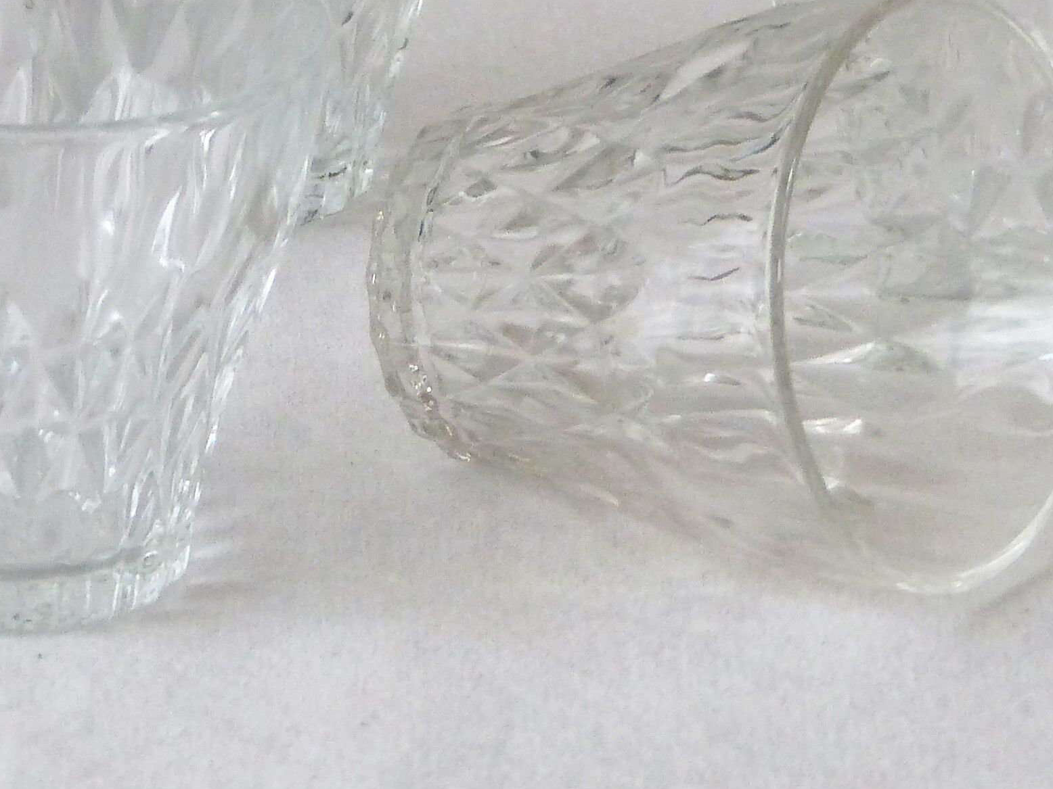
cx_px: 92
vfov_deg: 4.5
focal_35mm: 329
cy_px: 102
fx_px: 10008
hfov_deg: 6.0
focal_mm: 20.9
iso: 200
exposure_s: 1/60
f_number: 2.8
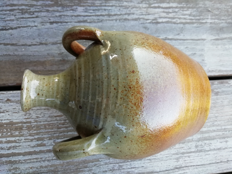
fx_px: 174
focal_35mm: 26
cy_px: 87
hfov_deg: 67.3
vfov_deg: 53.1
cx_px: 116
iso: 80
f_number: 2.2
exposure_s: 1/50
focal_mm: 3.21
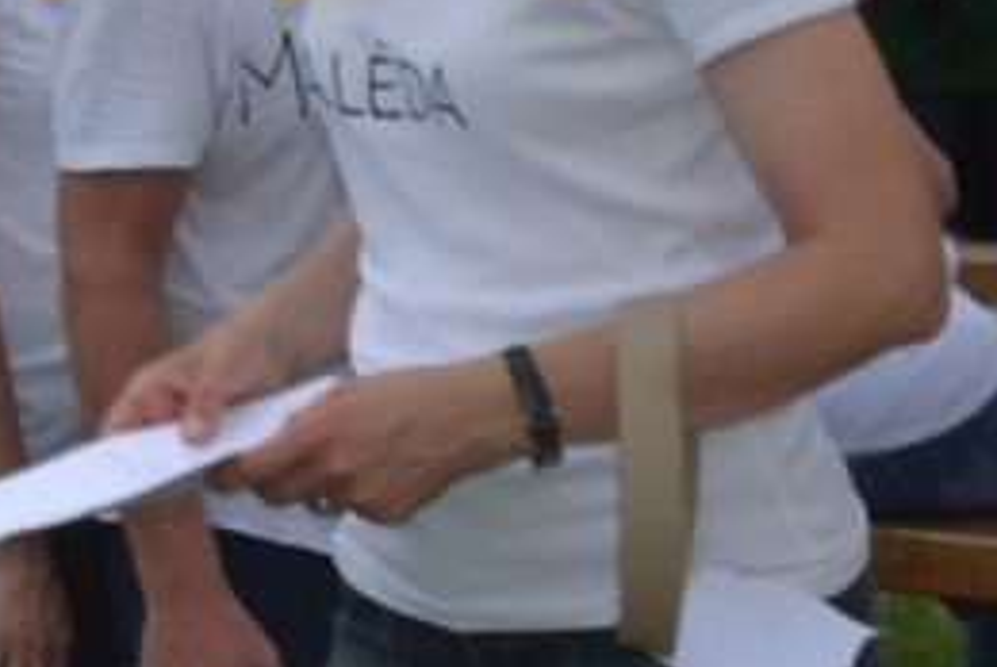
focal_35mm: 118
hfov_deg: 16.0
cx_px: -472
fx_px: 3272
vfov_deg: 11.2
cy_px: -309
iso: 100
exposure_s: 1/200
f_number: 10
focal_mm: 20
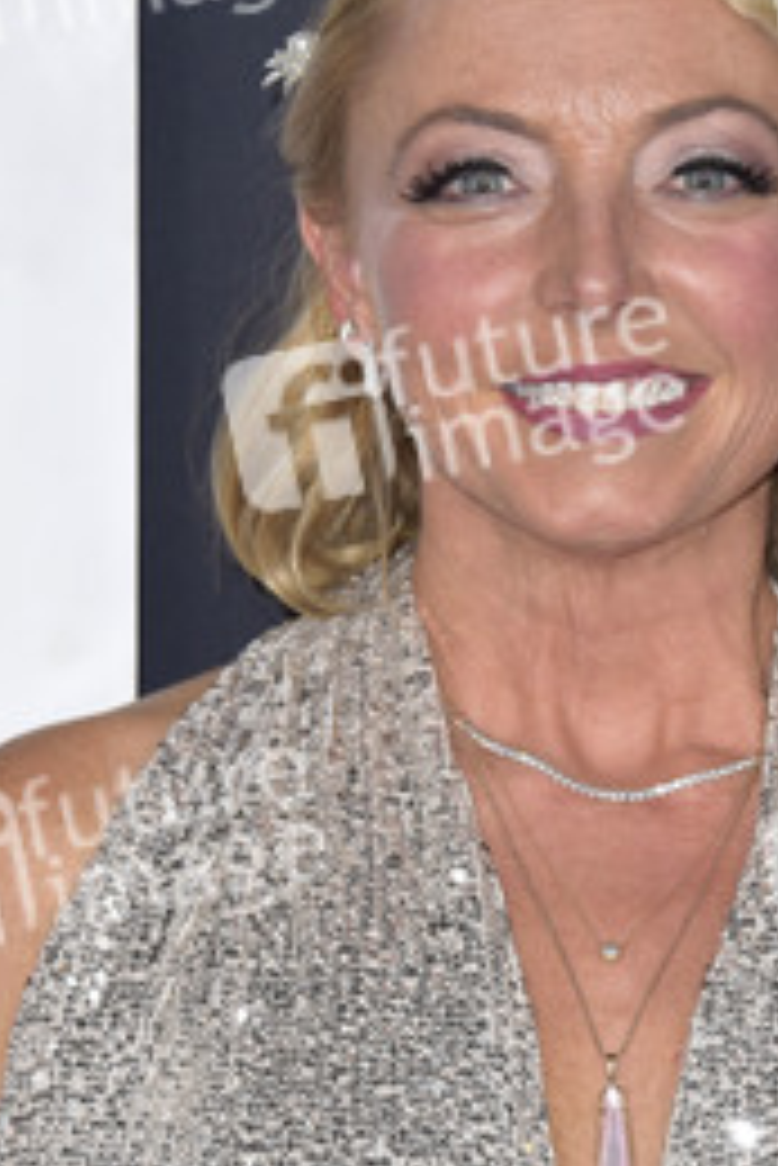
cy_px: 630
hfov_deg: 6.1
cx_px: 587
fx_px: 7251
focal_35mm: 224
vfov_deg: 9.2
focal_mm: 145
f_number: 6.3
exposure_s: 1/200
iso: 500
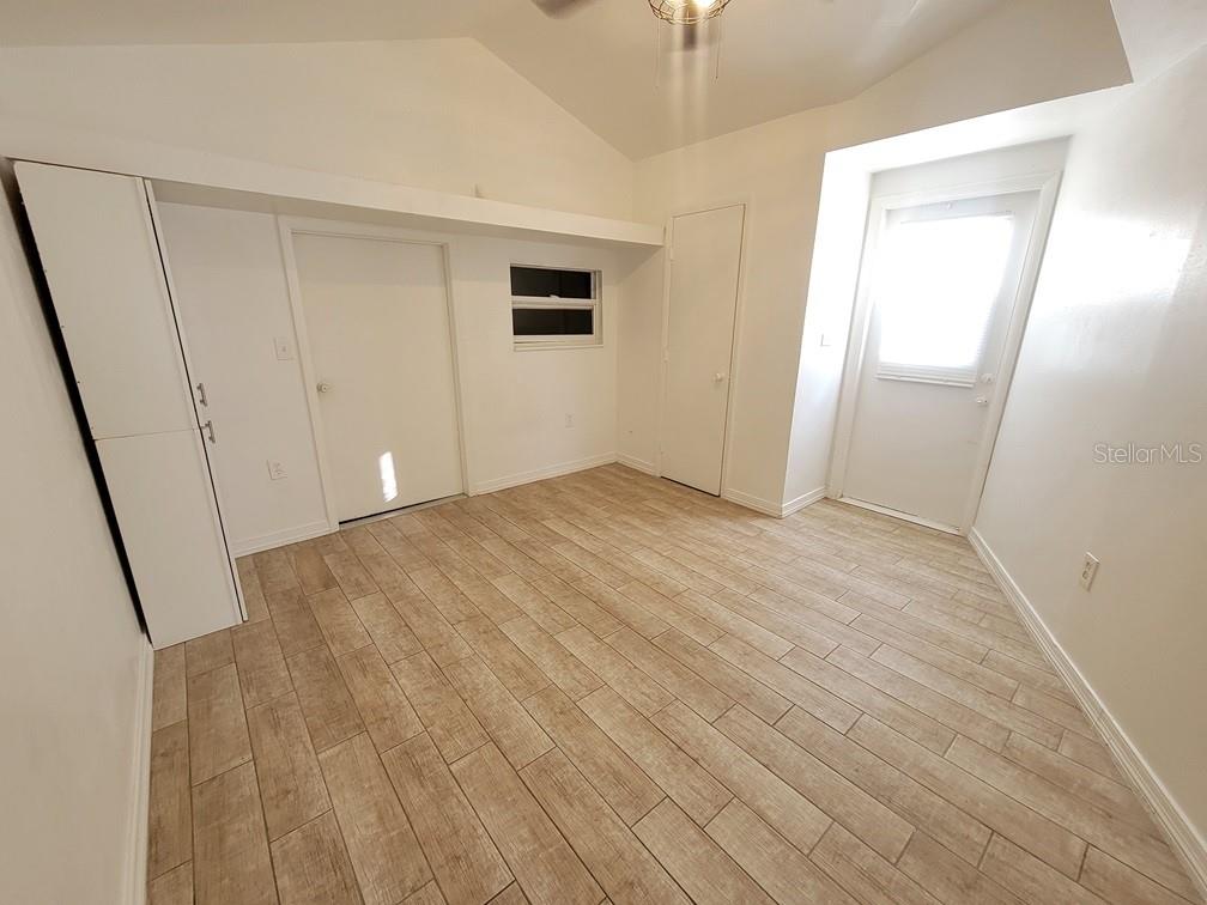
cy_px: 452
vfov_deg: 89.9
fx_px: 453
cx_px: 604
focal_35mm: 13
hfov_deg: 106.2
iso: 160
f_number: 2.2
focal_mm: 2.2
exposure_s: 1/60
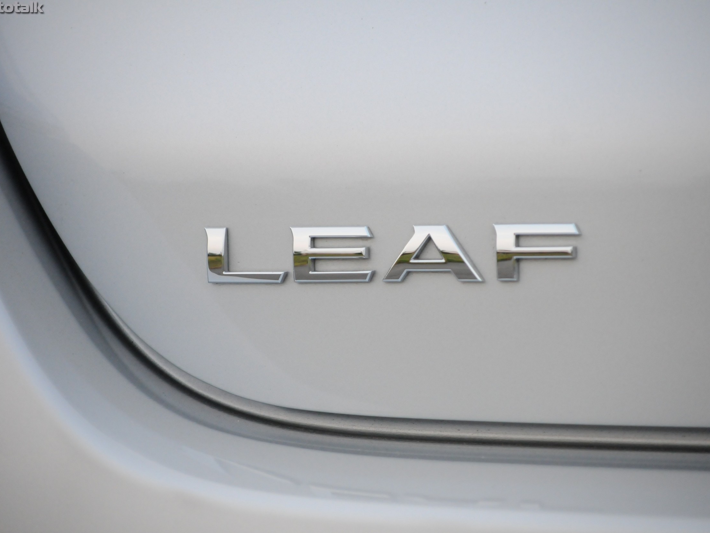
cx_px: 373
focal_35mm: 150
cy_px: 267
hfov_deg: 13.2
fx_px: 3077
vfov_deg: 9.9
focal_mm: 92
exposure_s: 1/1000
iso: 2000
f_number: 4.5
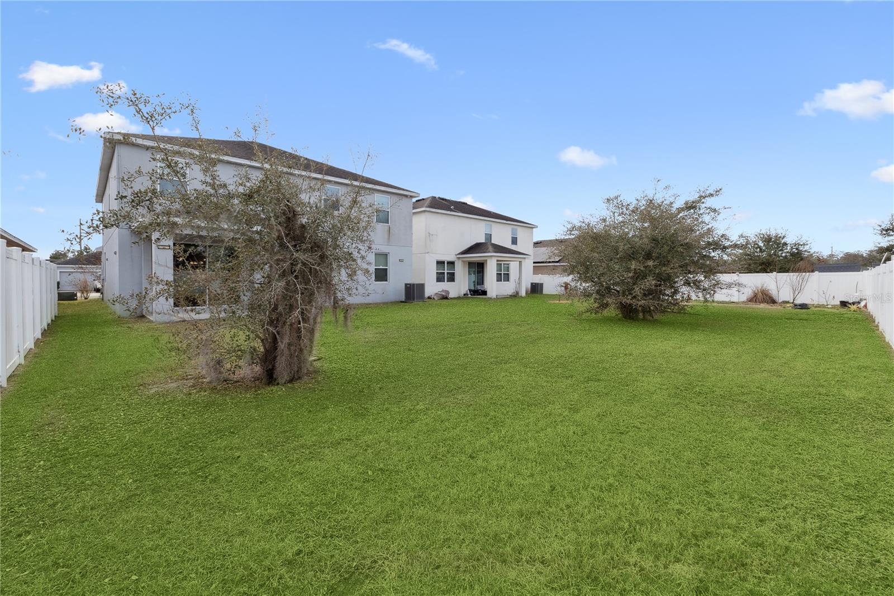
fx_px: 372
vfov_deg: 77.3
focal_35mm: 15
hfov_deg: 100.4
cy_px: 298
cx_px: 447
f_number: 8
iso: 100
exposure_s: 1/200
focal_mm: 10
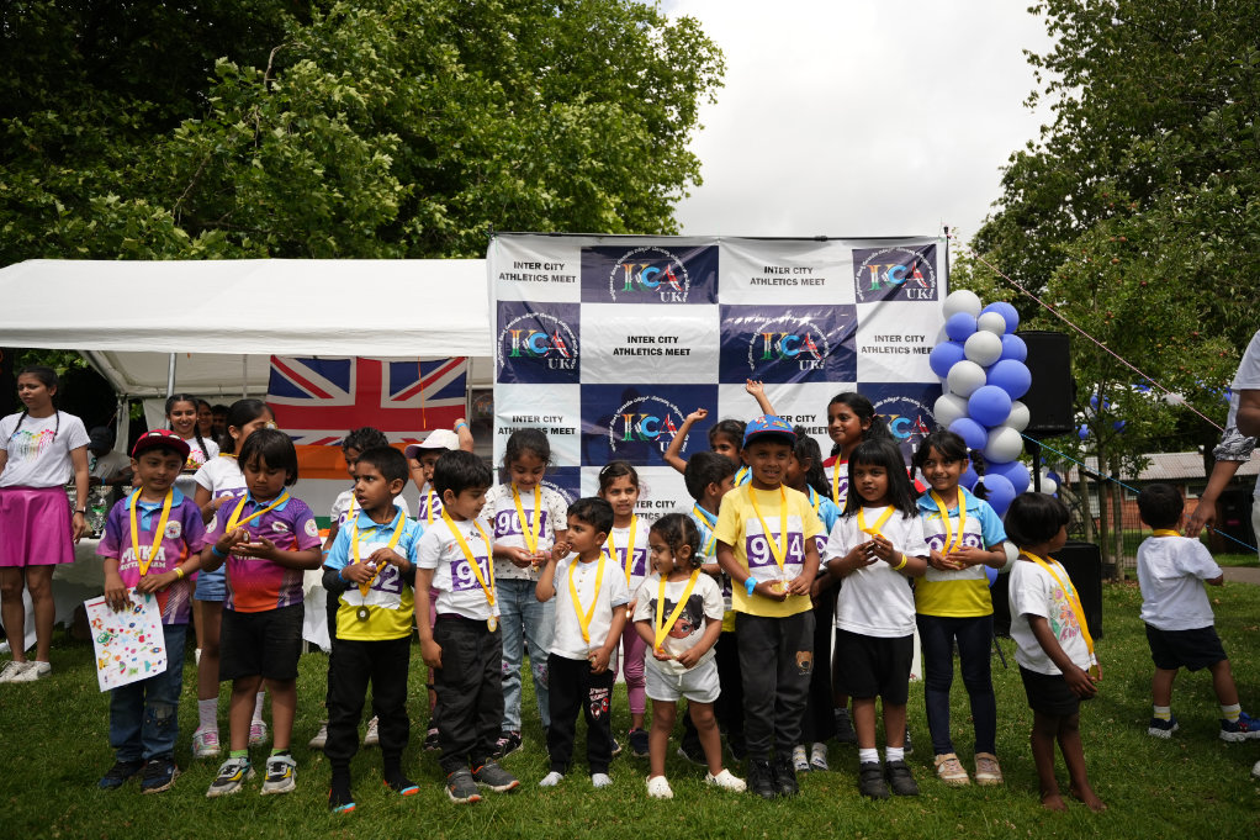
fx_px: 840
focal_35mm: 24
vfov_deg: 53.1
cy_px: 420
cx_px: 630
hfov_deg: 73.8
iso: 250
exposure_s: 1/4000
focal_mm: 24
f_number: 2.8
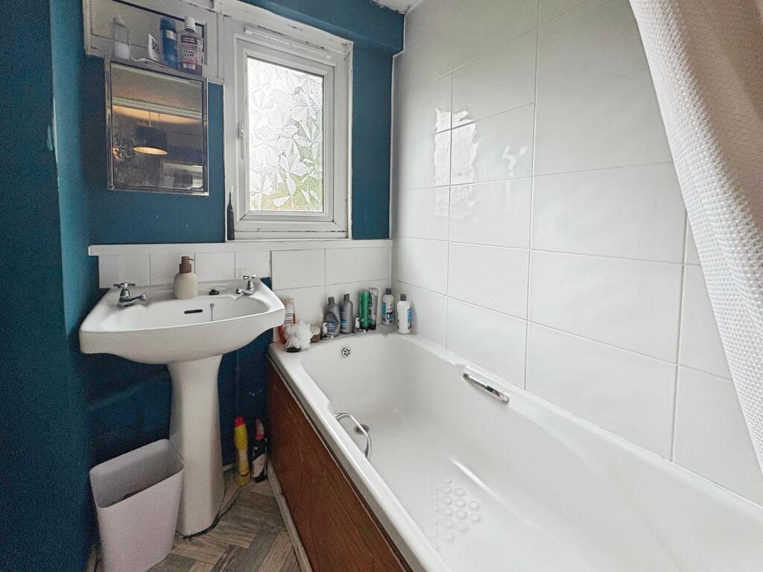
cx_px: 382
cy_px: 286
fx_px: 309
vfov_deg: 85.7
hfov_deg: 102.1
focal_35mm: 14
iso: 100
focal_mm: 2.22
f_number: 2.2
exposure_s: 1/99
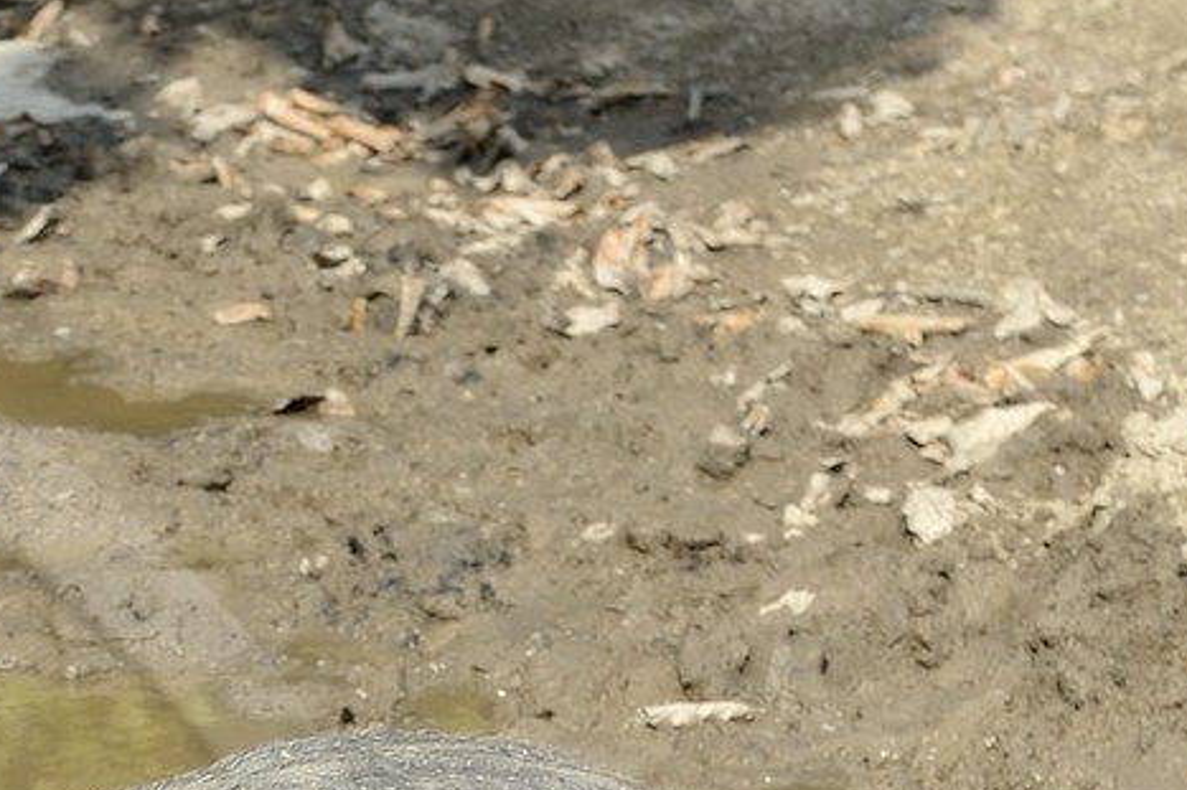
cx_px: -564
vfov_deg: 5.6
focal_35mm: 240
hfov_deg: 8.4
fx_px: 7910
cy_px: 1306
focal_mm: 70
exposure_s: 1/250
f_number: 6.3
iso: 100
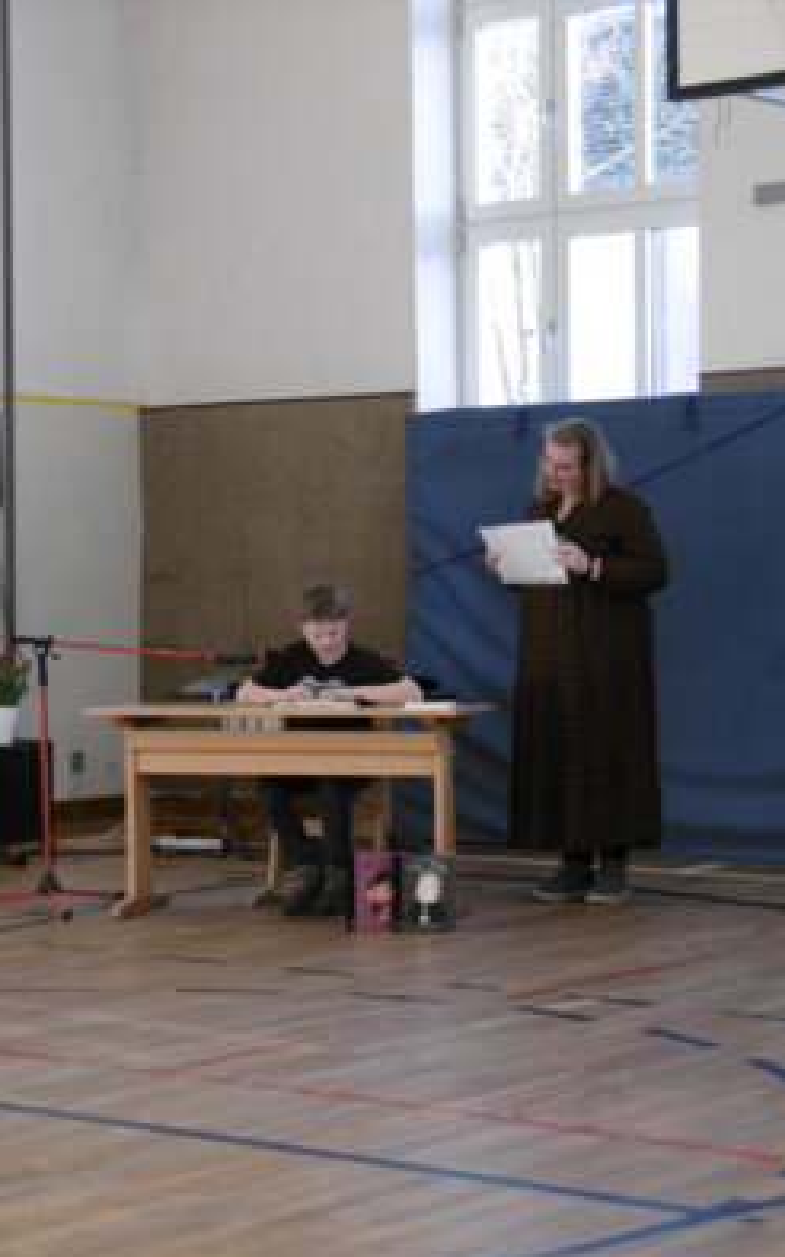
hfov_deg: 15.5
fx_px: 2877
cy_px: 635
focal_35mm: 84
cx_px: 373
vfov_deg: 24.6
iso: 250
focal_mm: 14
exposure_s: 1/80
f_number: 4.5
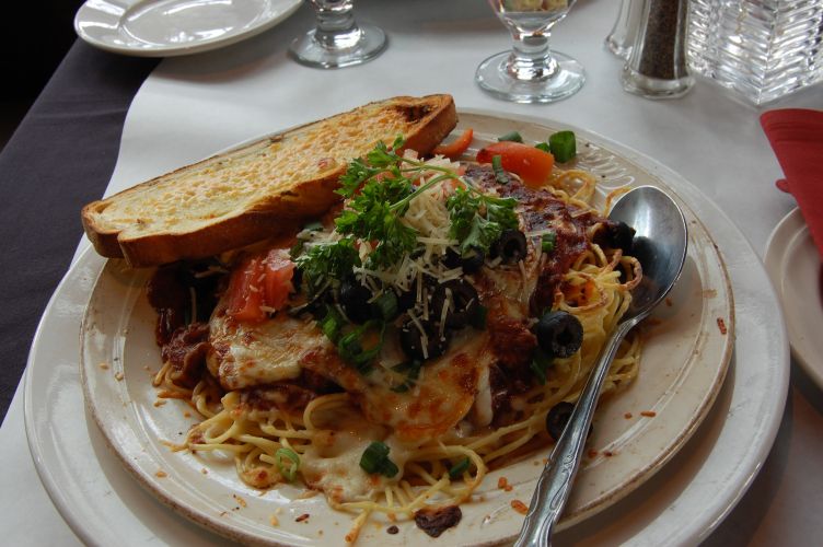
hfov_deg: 53.2
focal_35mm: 36
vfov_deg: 36.8
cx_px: 412
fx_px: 822
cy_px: 274
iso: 200
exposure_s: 1/3
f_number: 14
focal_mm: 24
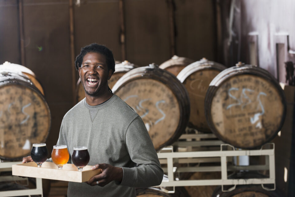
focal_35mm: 110
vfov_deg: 12.5
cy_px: 98
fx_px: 902
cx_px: 148
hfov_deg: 18.6
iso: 640
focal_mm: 110
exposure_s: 1/160
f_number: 4
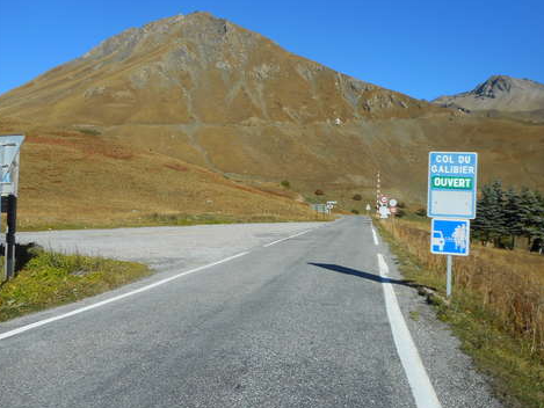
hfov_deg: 56.7
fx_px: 503
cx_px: 293
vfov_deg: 44.1
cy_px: 174
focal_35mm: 32
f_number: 3.7
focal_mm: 4.5
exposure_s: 1/800
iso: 80
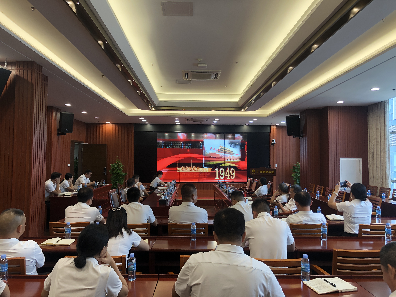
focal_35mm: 28
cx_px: 198
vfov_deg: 49.7
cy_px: 148
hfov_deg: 63.4
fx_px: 320
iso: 125
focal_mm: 4
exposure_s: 1/100
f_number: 1.8
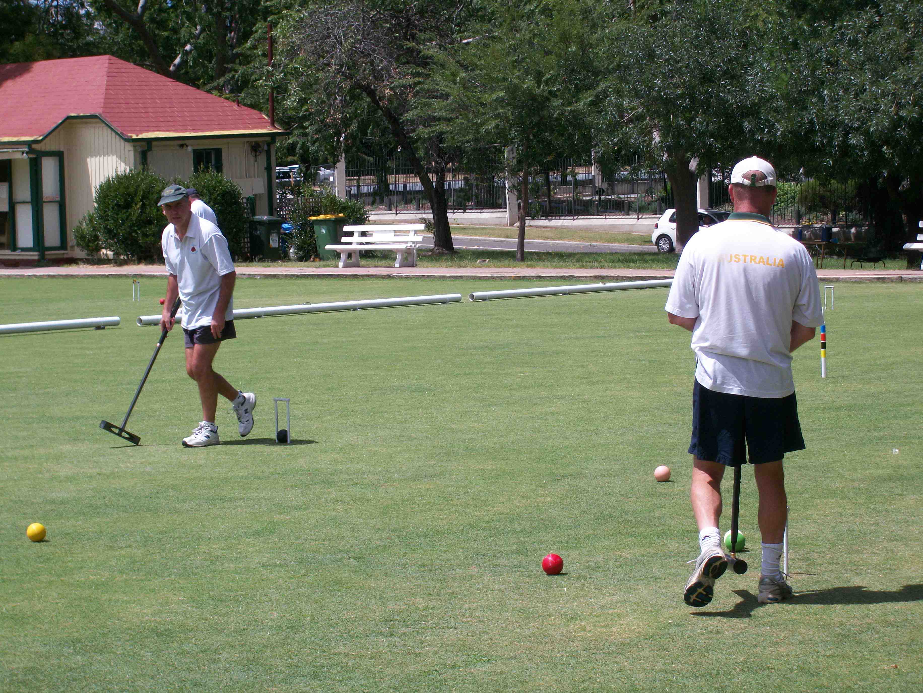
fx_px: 2800
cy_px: 346
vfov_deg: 14.1
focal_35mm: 105
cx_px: 462
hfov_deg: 18.7
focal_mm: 18.8
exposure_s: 1/500
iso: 80
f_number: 5.7
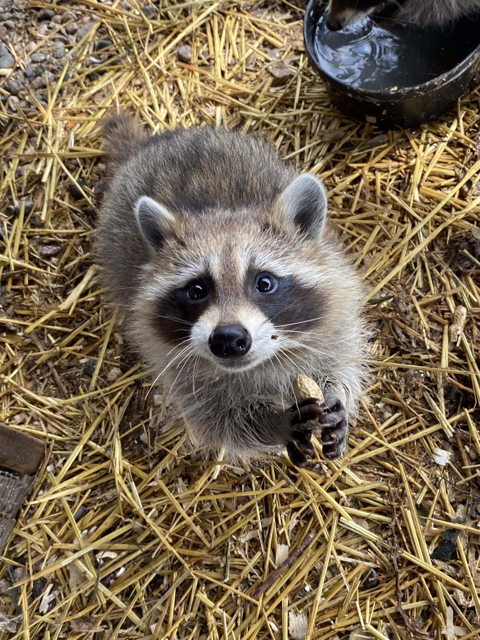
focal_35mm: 26
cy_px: 320
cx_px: 240
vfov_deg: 67.3
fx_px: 481
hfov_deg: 53.1
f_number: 1.8
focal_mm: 4.25
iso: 32
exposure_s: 1/151
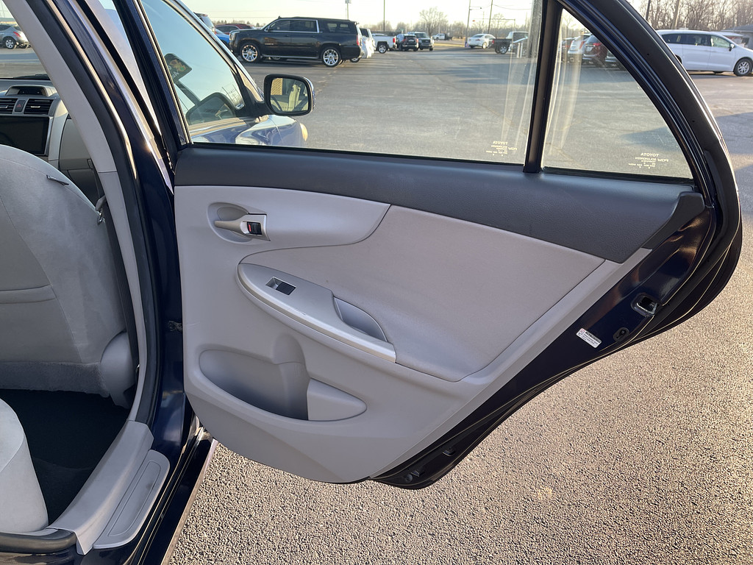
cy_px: 282
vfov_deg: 54.9
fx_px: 544
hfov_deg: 69.4
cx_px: 376
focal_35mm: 25
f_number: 1.6
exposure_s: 1/206
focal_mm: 5.1
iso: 32
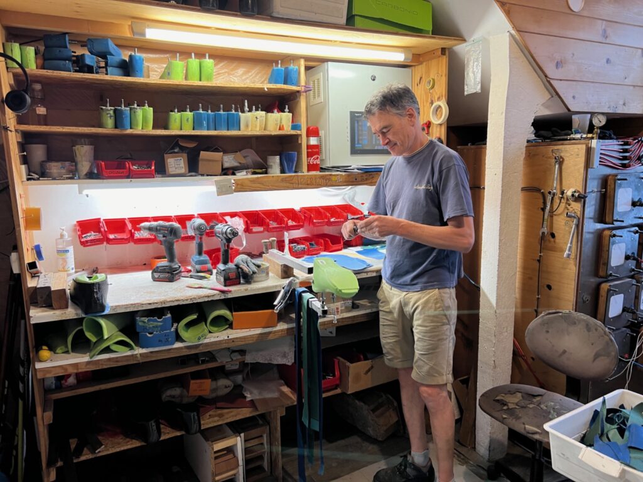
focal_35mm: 26
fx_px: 483
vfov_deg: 53.1
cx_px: 322
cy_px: 241
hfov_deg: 67.3
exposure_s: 1/50
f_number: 1.5
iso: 80
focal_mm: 5.7
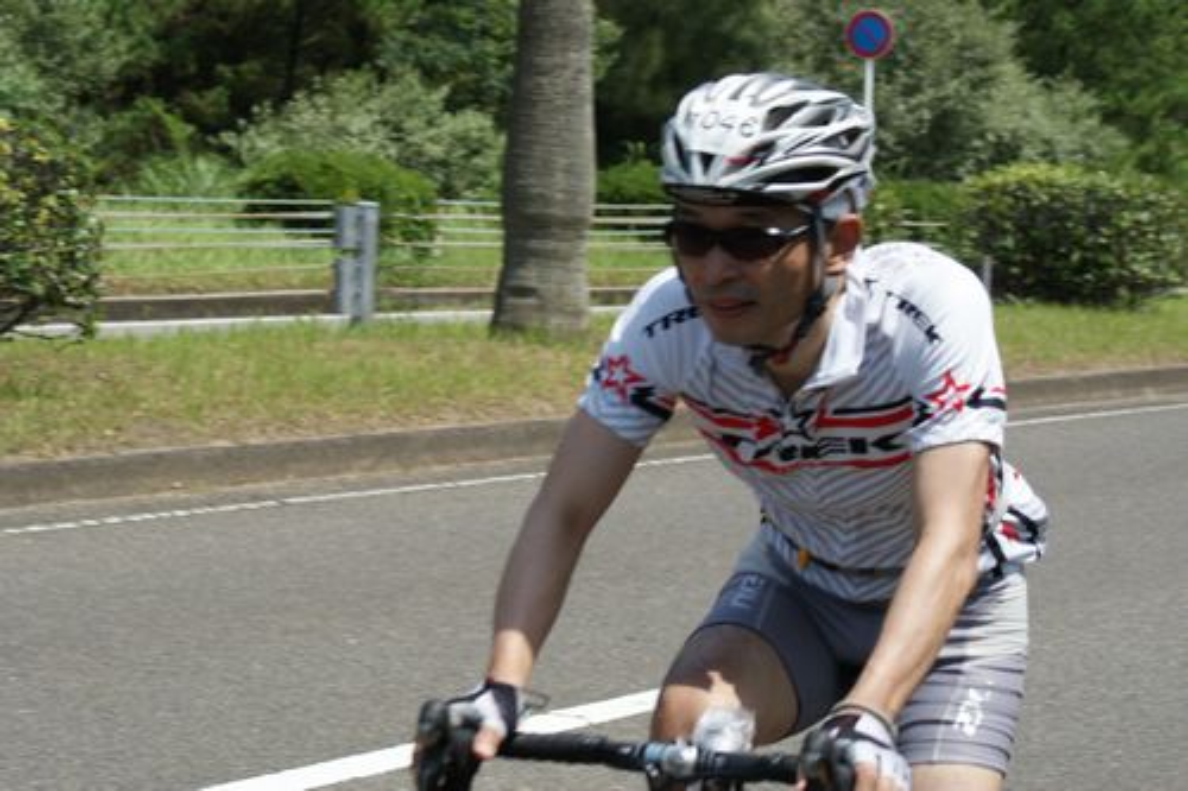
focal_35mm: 112
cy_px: 396
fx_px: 3711
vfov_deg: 12.2
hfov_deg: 18.2
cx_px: 594
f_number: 9
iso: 100
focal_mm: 75
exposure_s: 1/200
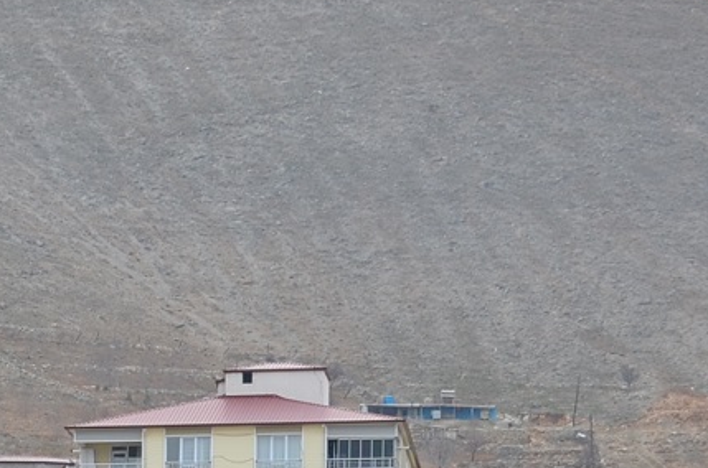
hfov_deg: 8.6
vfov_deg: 5.6
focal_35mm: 238
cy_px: 964
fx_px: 4670
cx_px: -165
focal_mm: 34
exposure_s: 1/250
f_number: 8
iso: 200
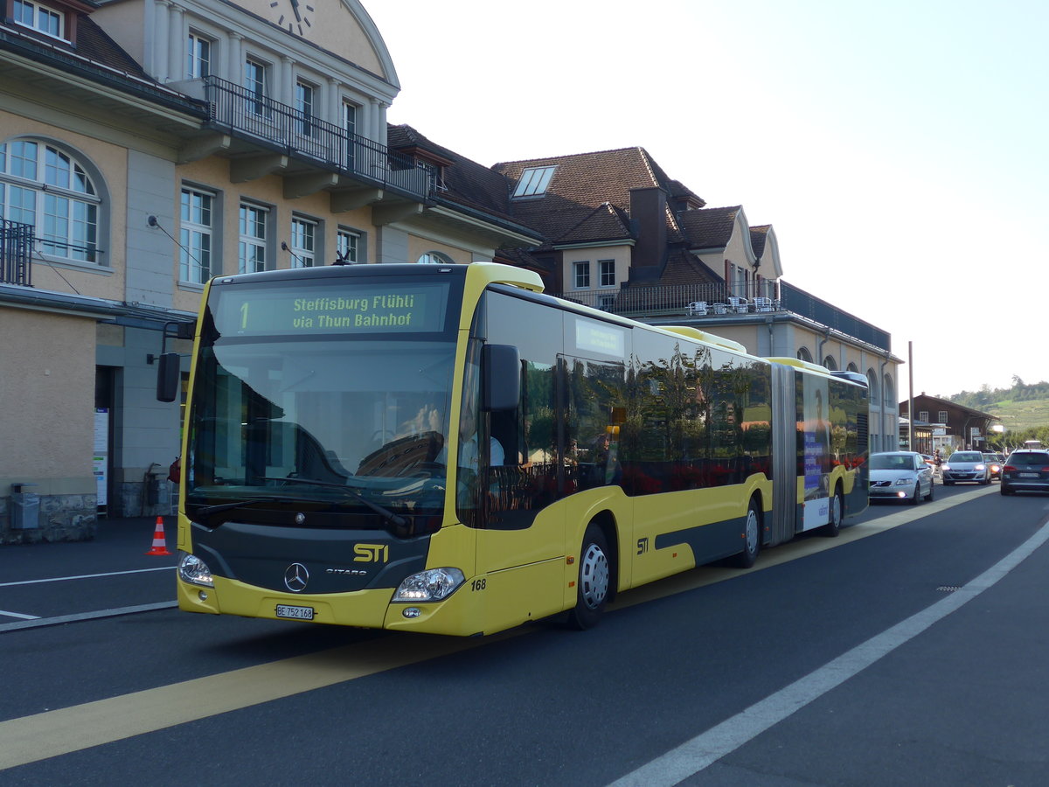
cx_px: 524
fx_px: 1242
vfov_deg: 35.1
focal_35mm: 41
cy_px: 394
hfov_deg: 45.8
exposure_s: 1/500
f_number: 2.8
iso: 80
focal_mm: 8.4
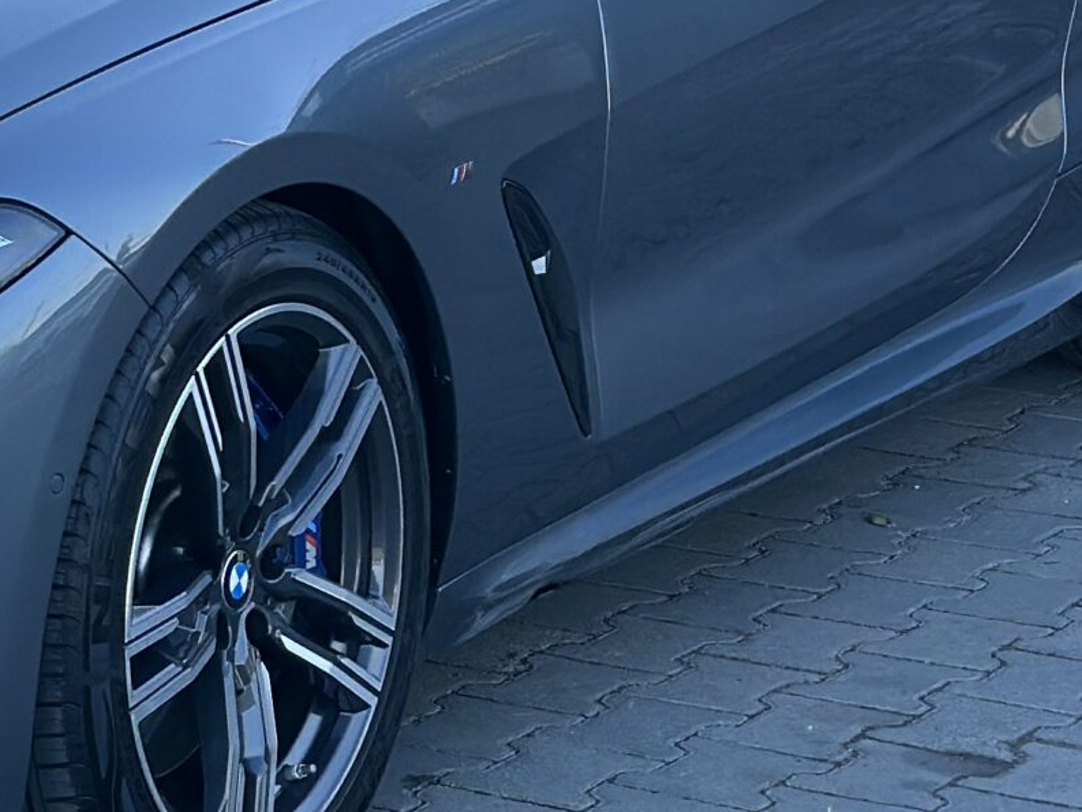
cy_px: 124
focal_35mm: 155
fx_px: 4846
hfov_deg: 12.6
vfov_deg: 9.5
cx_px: 85
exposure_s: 1/1009
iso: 80
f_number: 1.78
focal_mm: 6.86
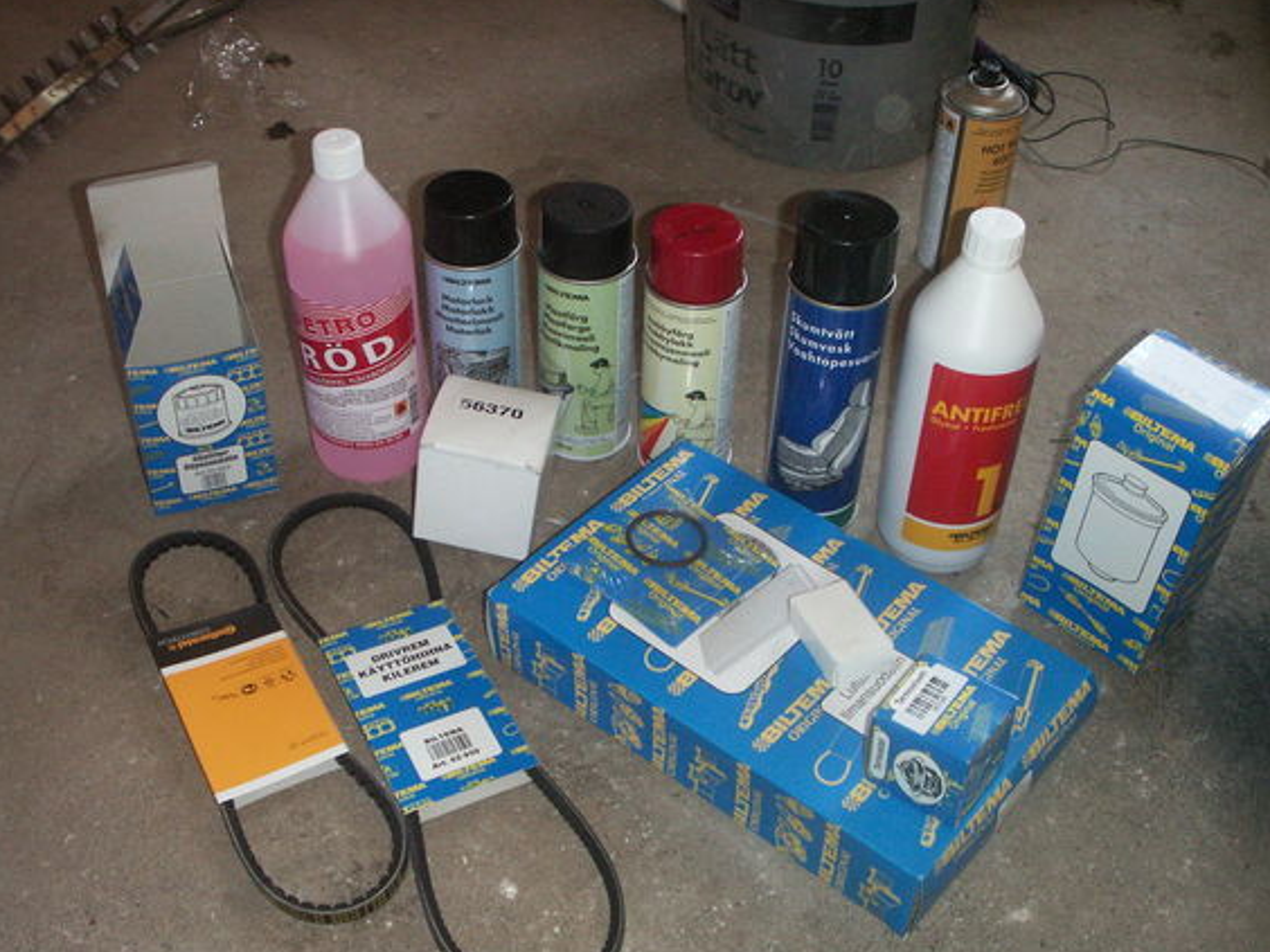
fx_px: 1541
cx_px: 662
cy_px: 491
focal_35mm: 42
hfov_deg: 44.8
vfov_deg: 34.3
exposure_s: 1/40
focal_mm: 7.7
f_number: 3.5
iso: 160
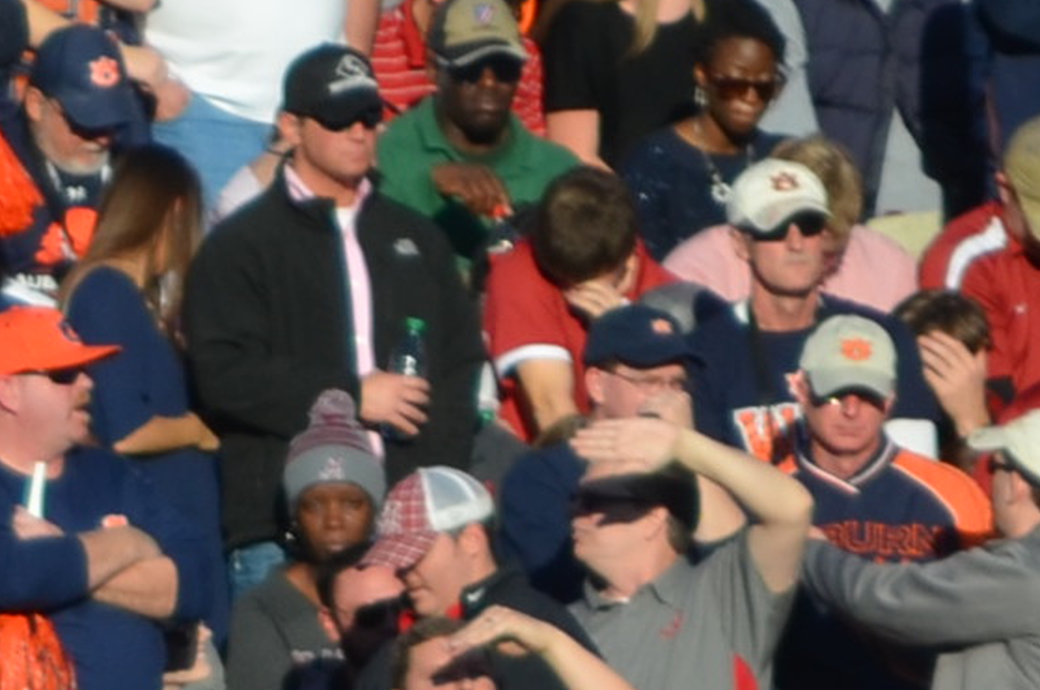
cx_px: -951
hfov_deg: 1.0
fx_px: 57274
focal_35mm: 1986
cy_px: 1091
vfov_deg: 0.7
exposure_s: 1/800
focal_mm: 200
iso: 200
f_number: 7.1
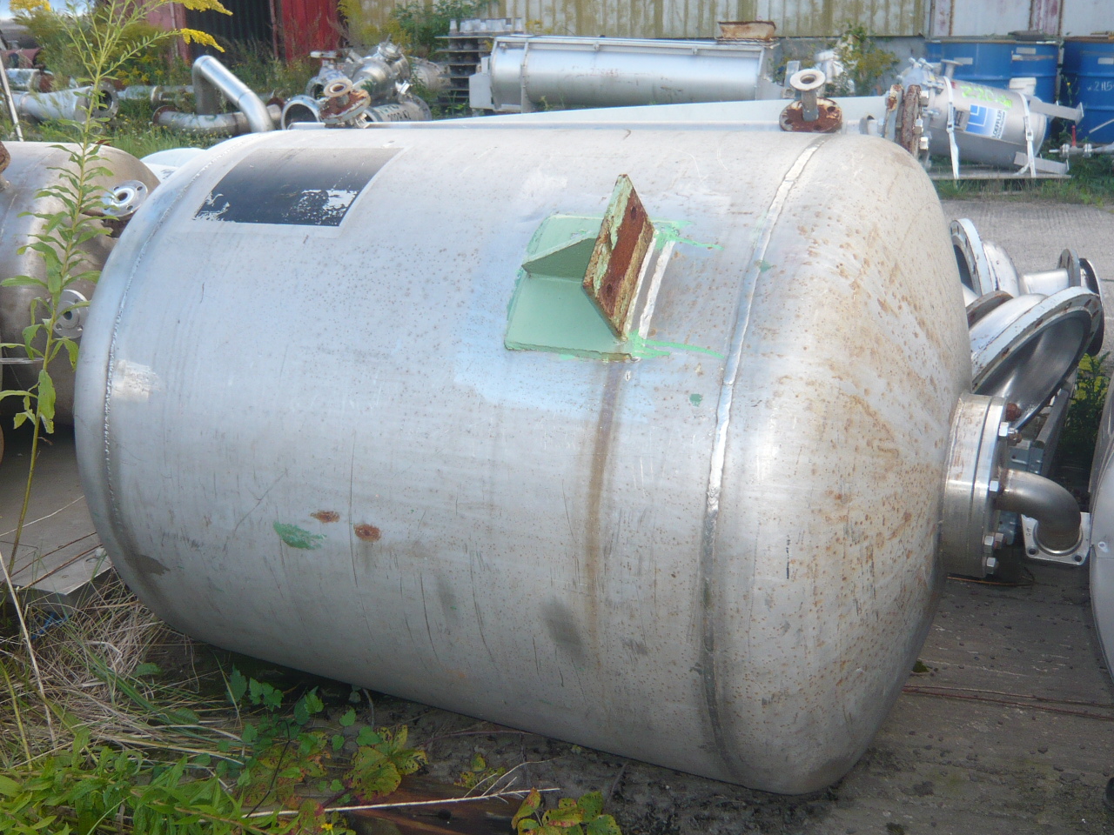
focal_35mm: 35
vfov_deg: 40.7
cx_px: 557
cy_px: 418
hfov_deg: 52.6
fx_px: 1126
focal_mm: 4.6
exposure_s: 1/200
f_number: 2.8
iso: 100
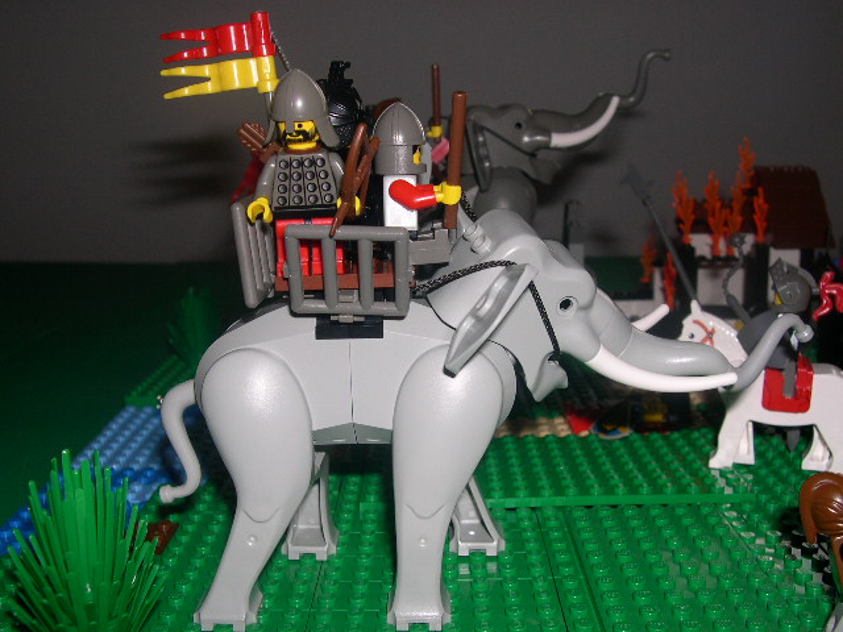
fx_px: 925
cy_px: 316
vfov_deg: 37.7
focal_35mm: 38
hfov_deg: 49.0
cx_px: 422
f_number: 7.6
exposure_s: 1/60
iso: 100
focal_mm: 8
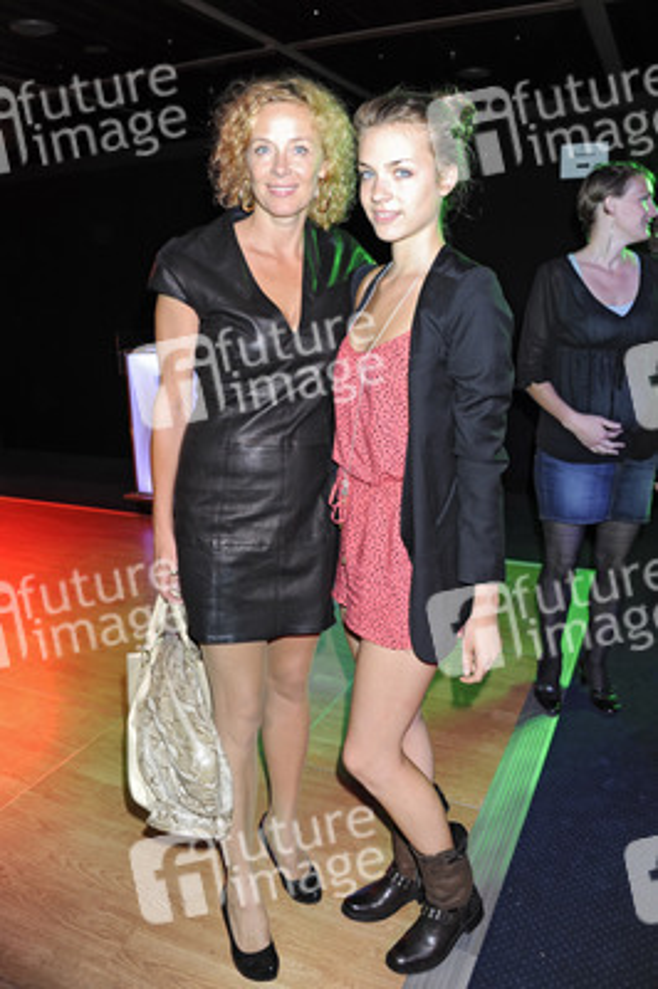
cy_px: 494
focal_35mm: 28
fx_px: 769
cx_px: 329
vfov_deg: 65.5
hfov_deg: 46.3
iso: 1250
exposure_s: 1/50
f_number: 5.6
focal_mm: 28
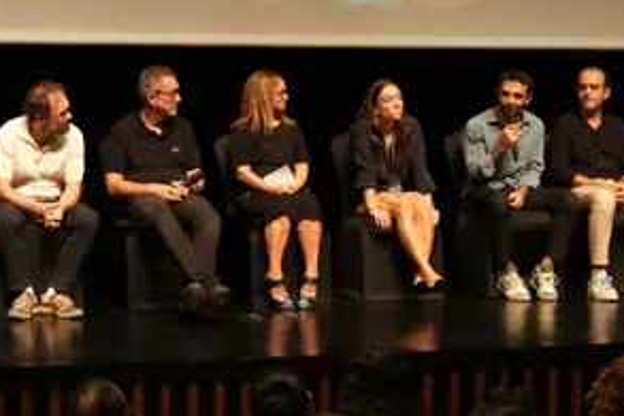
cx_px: 60
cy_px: 94
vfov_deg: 13.0
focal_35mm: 105
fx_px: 1819
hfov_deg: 19.1
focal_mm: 35
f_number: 2.2
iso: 1000
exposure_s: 1/125
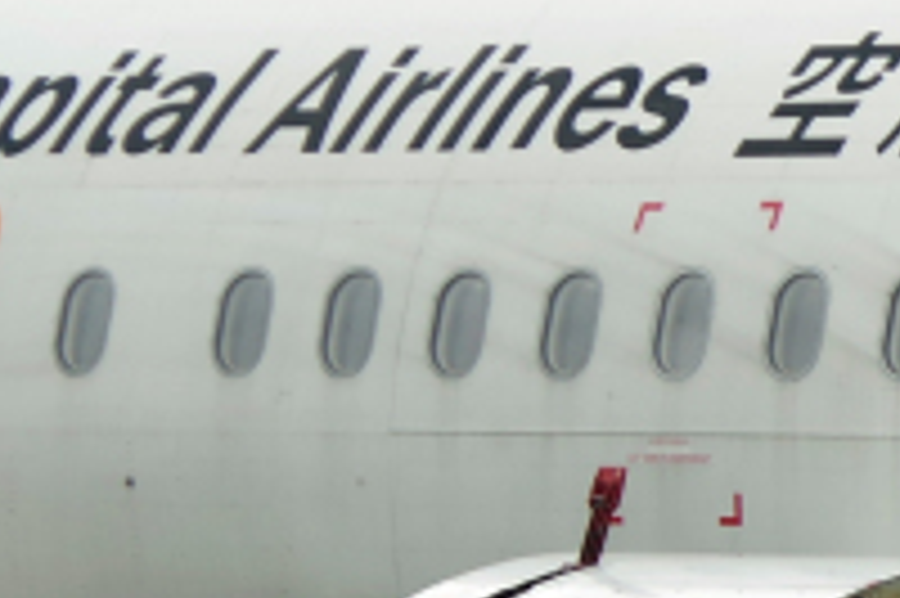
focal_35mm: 521
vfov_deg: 2.6
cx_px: 2007
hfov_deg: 3.9
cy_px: 686
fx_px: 13014
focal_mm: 68
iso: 100
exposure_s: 1/250
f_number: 5.6
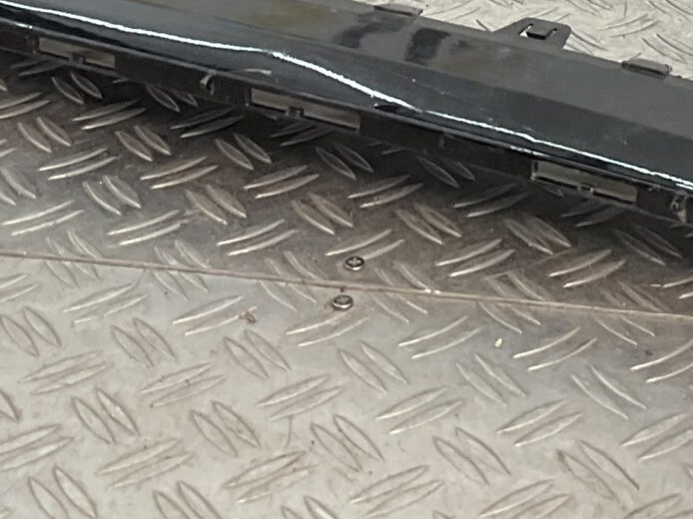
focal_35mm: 107
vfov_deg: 12.9
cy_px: -336
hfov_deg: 18.3
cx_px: 487
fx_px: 2141
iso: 16
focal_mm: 3
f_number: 1.8
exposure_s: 1/105
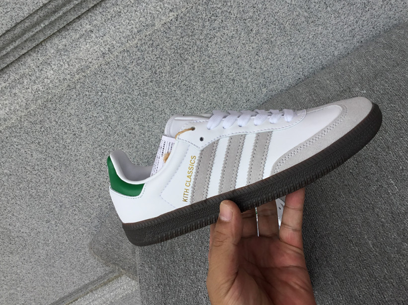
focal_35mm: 34
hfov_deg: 53.9
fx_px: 401
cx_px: 220
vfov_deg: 41.7
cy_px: 140
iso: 25
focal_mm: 3.3
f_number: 2.4
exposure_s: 1/326
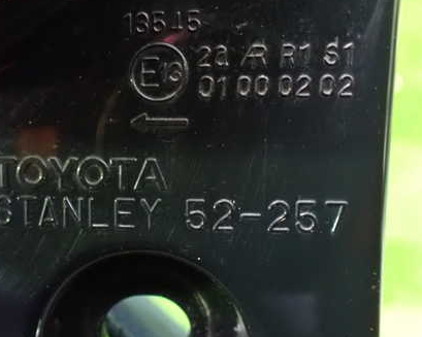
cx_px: 133
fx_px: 537
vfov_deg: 34.7
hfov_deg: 42.2
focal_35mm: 43
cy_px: 209
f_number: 2.3
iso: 1600
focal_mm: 5.4
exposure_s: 1/8
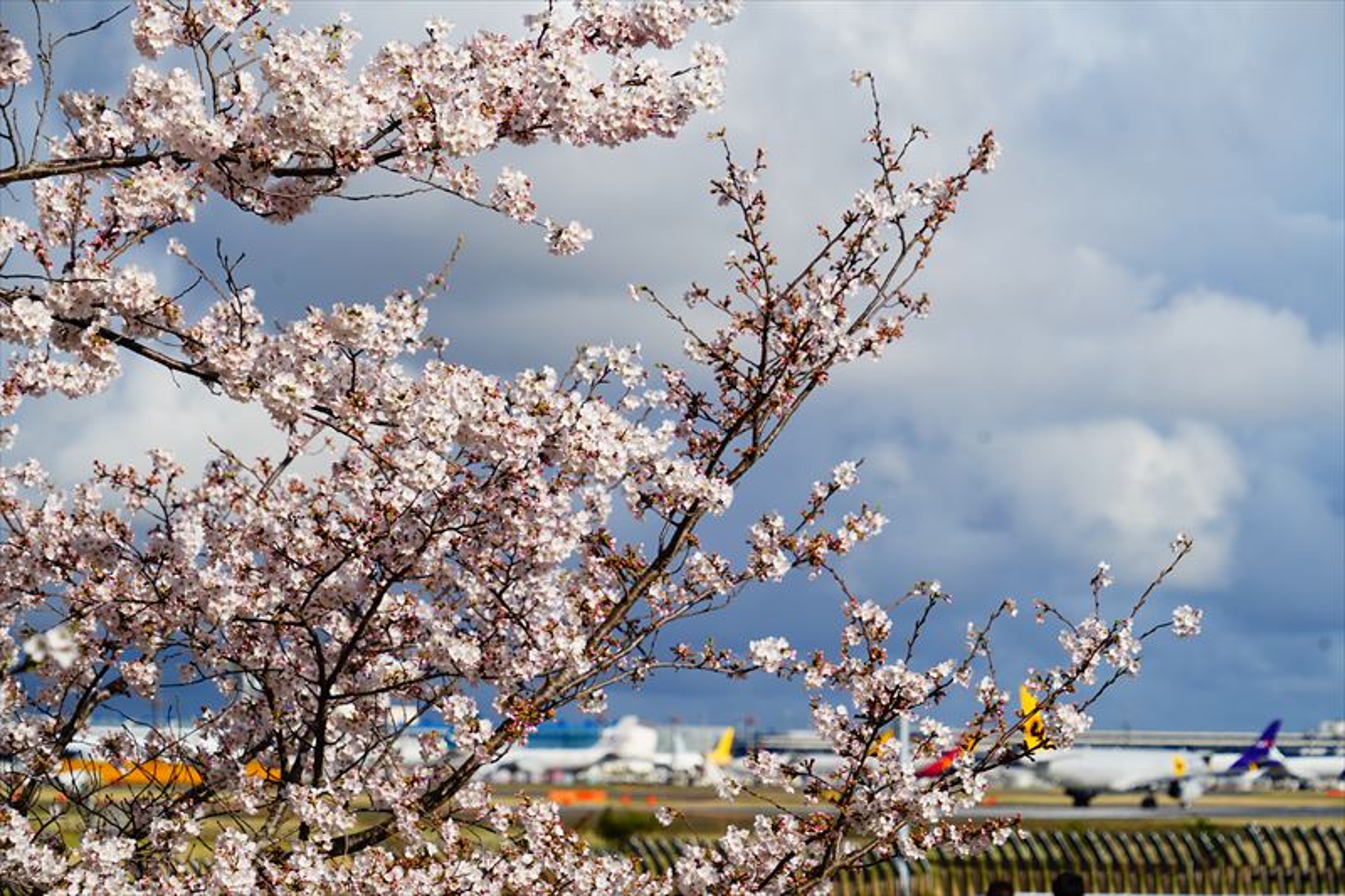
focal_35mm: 134
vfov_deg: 10.2
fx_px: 5005
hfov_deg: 15.3
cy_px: 448
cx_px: 672
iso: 125
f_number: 8
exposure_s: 1/500
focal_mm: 134
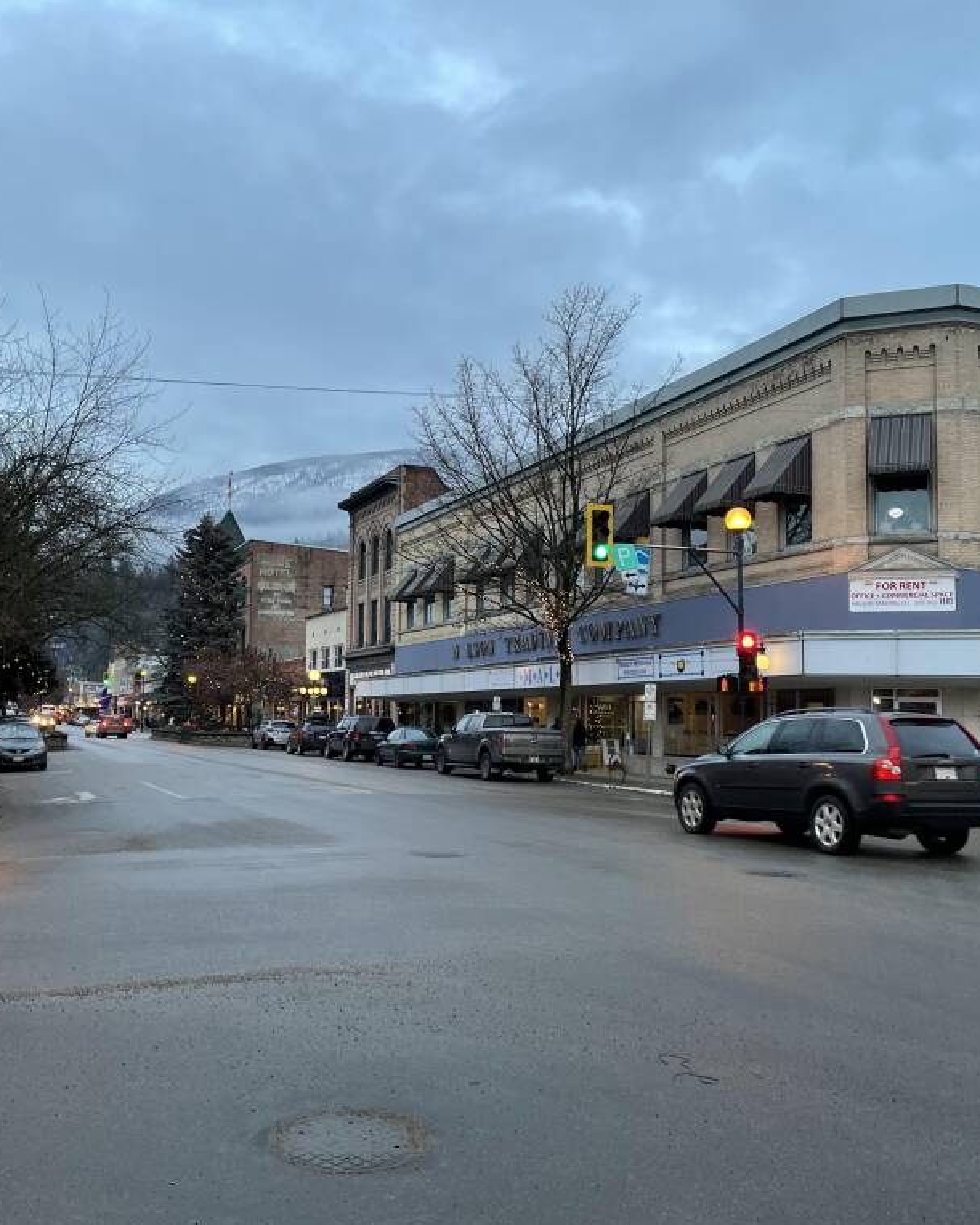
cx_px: 438
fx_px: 1233
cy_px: 614
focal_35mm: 34
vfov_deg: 52.8
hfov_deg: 43.3
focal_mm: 4.2
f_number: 1.6
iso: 64
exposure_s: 1/120
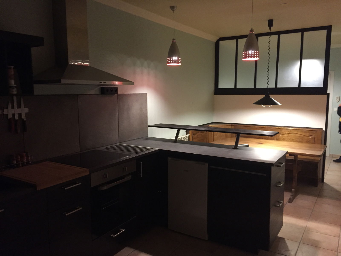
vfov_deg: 48.2
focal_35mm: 29
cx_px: 170
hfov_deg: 61.7
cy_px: 128
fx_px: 286
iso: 250
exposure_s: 1/17
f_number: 2.2
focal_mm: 4.15
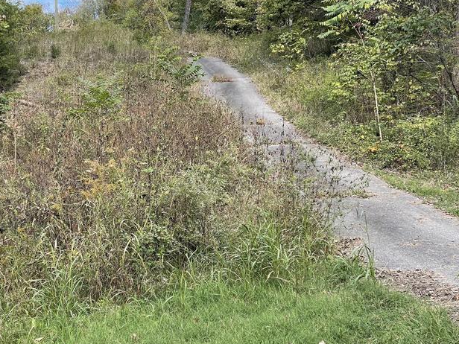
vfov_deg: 20.4
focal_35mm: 72
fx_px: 955
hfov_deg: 27.0
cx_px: 193
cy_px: 184
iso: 25
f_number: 2
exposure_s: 1/205
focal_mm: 6
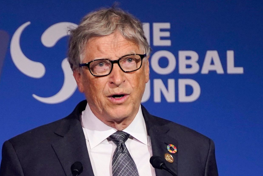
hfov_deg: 8.7
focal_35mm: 236
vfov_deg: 5.8
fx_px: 1724
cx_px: 132
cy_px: 88
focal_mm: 235
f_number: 4
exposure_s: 1/400
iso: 2000
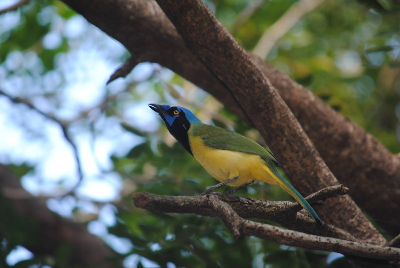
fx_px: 4672
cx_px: 200
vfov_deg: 3.3
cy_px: 134
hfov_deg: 4.9
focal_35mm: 420
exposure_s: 1/60
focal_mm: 280
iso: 200
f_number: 5.6
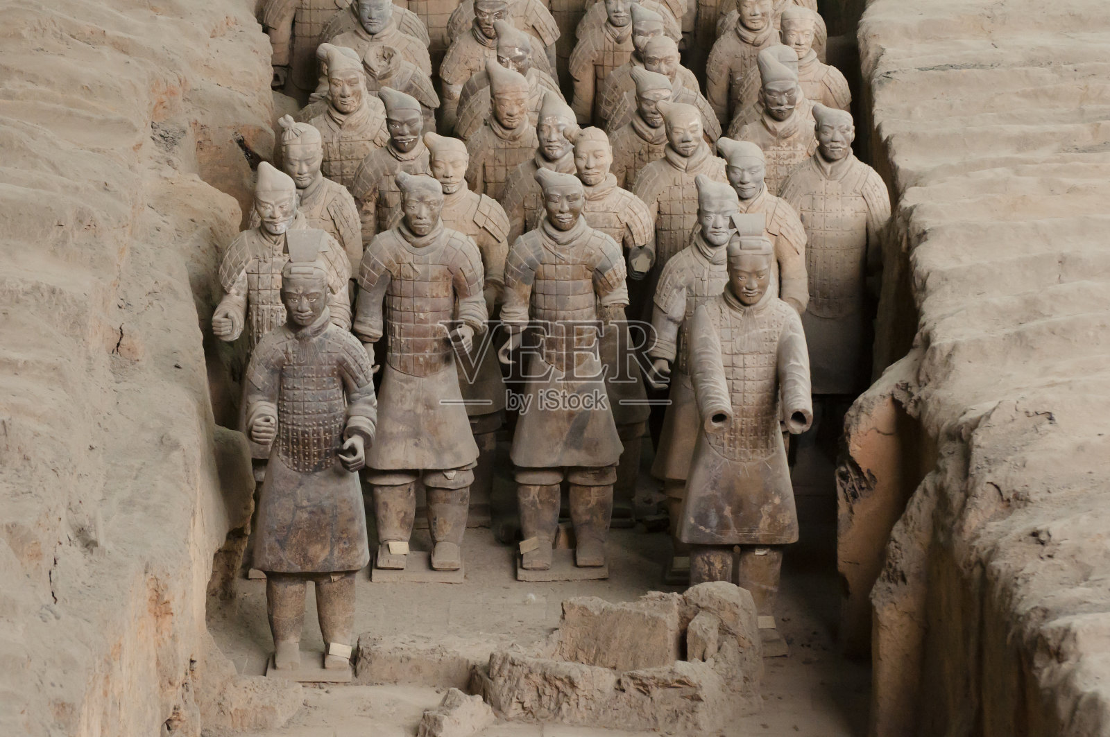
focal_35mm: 165
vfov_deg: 8.3
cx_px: 555
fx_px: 5082
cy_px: 368
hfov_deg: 12.5
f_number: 7.1
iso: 3200
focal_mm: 110
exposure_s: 1/125
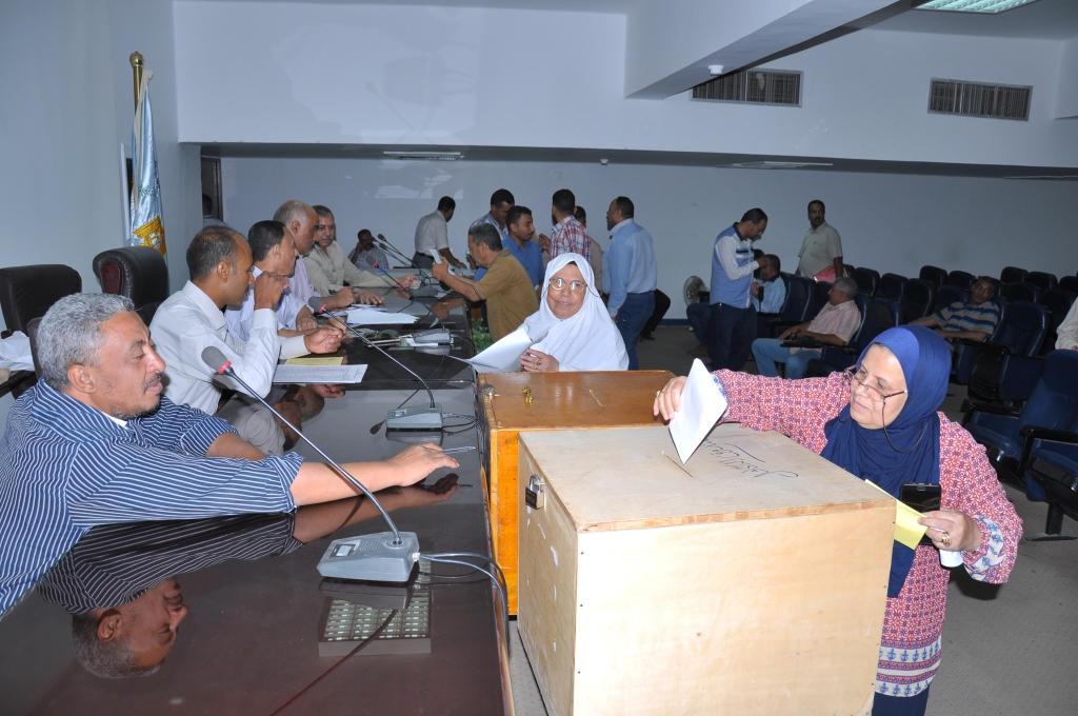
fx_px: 807
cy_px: 358
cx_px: 539
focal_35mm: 27
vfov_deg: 47.8
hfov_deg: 67.4
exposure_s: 1/125
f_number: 3.5
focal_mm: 18
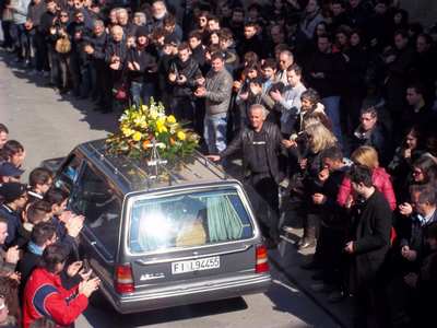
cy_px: 164
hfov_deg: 18.2
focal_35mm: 108
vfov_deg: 13.7
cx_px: 218
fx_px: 1363
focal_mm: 19.5
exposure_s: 1/320
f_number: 5.6
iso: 80
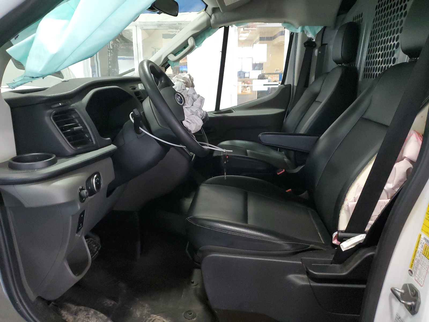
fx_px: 322
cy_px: 161
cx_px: 214
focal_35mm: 26
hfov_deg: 67.3
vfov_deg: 53.1
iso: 403
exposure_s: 1/60.2
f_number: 1.5
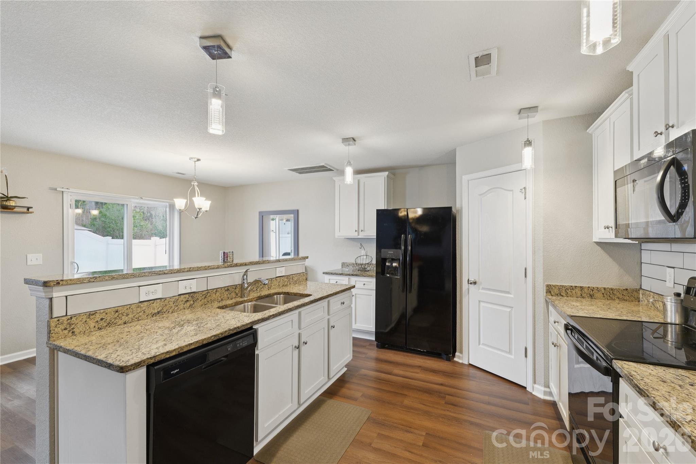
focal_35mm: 14
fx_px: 271
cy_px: 232
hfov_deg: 104.3
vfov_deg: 81.2
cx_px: 348
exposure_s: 1/4
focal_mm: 14
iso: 250
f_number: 9
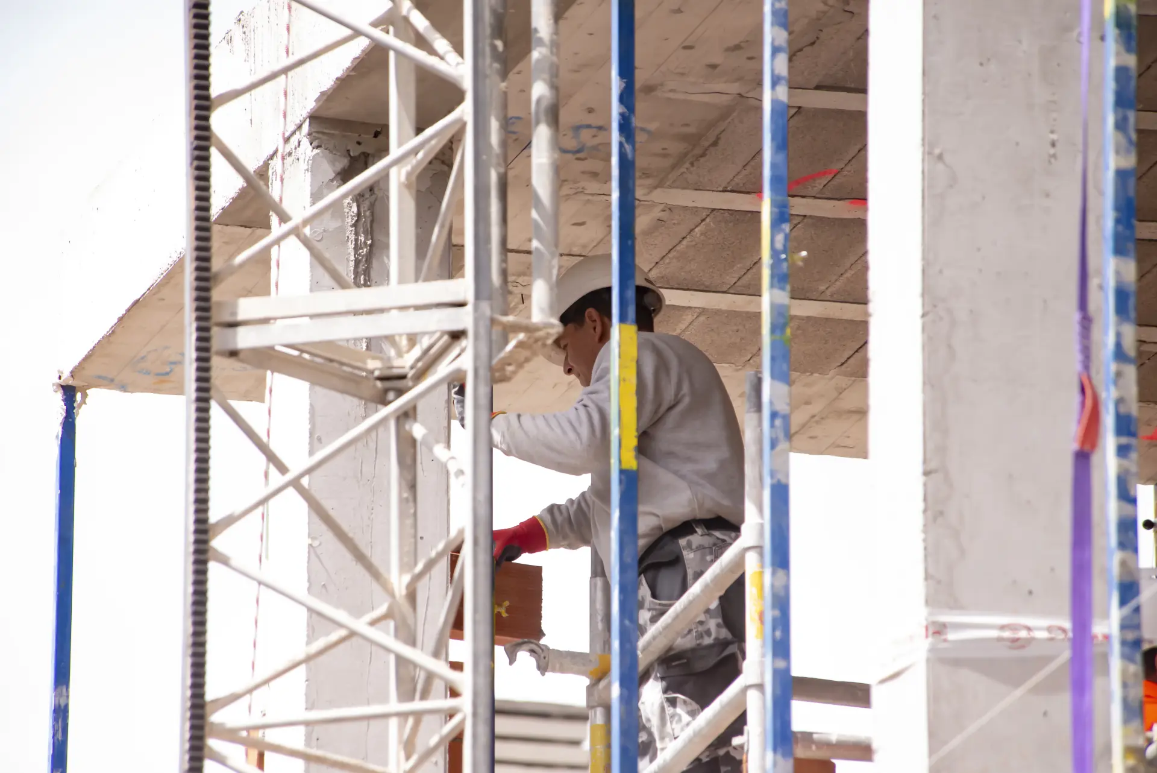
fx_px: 12861
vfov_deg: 3.4
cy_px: 386
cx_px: 578
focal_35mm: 400
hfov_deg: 5.2
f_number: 5.6
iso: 4000
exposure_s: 1/4000
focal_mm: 400
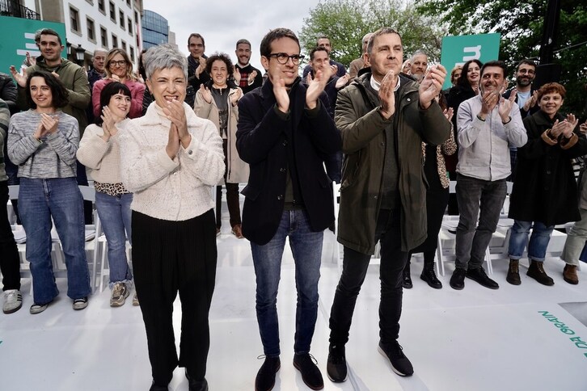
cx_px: 294
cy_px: 196
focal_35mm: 24
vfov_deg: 53.1
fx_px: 391
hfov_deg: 73.7
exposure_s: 1/320
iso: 500
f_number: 5.6
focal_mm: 24
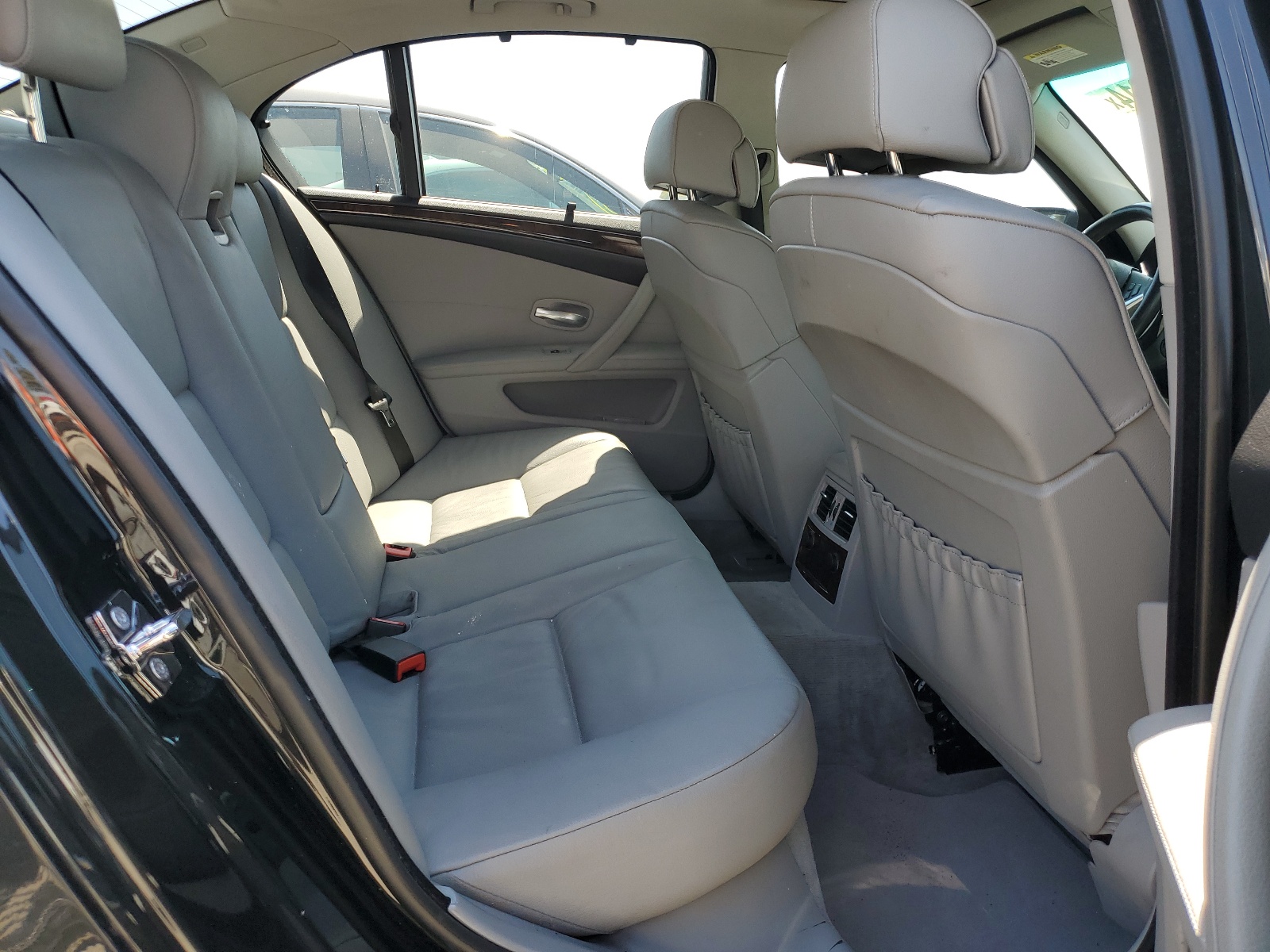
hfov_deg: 67.3
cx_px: 635
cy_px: 476
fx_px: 954
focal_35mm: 26
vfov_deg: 53.1
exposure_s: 1/312
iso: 50
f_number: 1.5
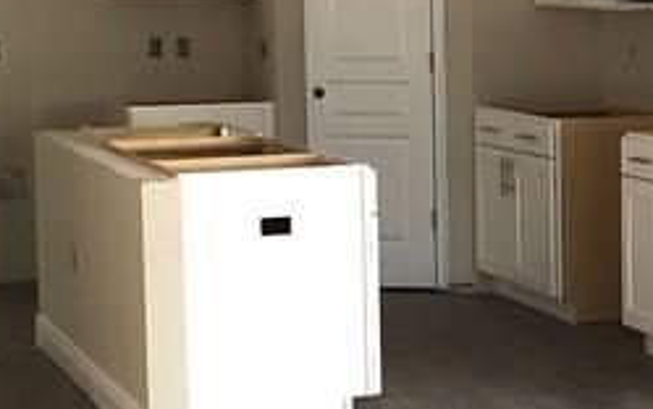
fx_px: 2173
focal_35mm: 122
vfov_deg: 10.8
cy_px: 178
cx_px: 766
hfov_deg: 16.4
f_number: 1.8
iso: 50
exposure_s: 1/15
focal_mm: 3.99
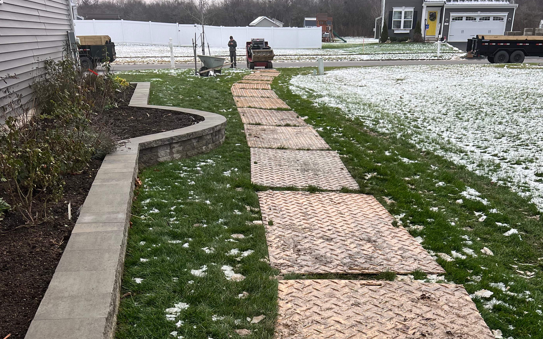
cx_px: 285
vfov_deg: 29.4
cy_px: 357
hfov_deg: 49.3
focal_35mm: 40
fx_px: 592
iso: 50
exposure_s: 1/482
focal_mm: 5.7
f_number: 1.5
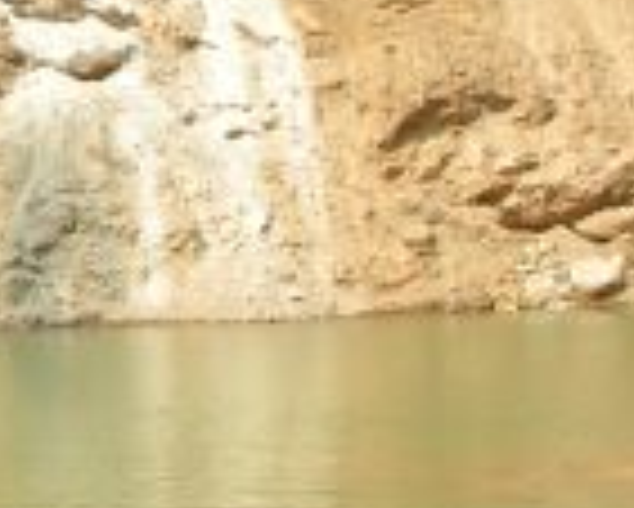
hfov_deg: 10.6
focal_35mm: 179
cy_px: -67
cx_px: -76
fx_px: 3361
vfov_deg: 8.6
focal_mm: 6.6
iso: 50
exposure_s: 1/320
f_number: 5.6
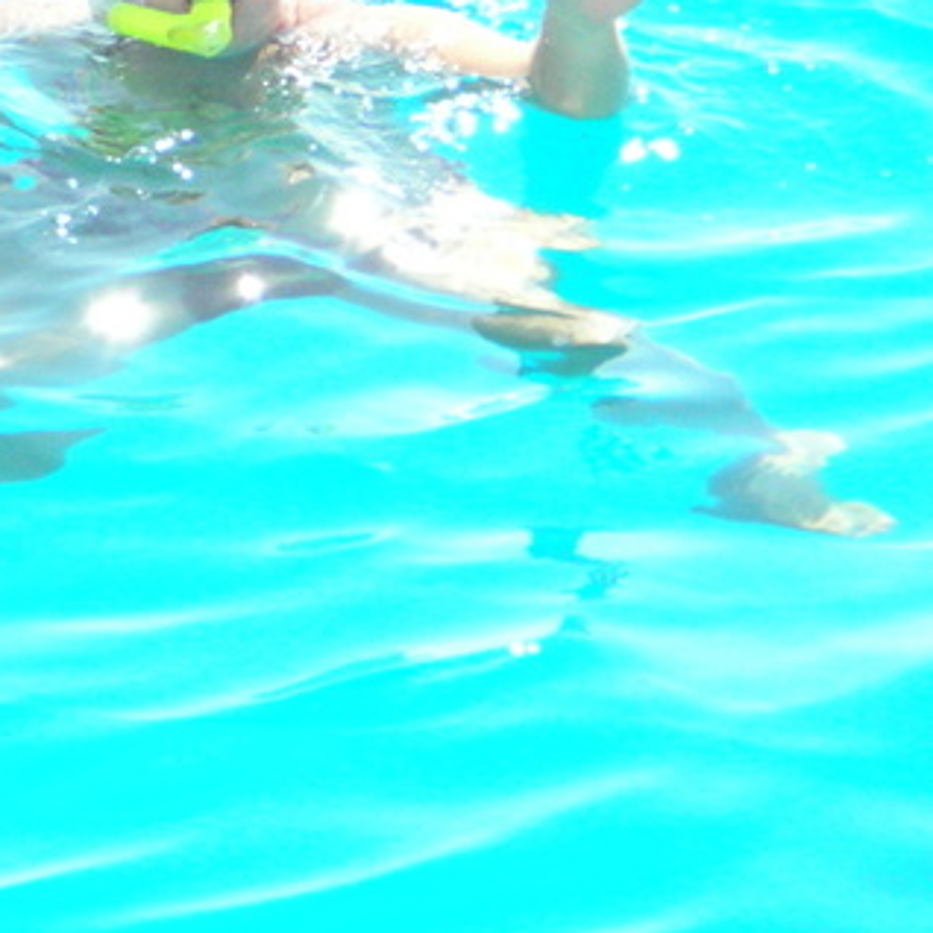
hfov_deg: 4.8
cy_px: 113
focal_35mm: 367
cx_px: -170
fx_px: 11191
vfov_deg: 4.8
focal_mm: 27.3
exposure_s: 1/1000
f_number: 3.8
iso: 200
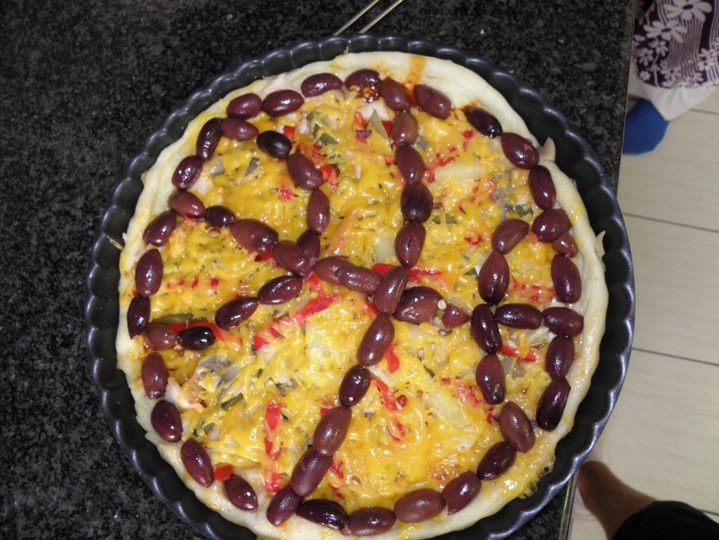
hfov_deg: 67.3
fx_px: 540
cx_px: 360
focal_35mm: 26
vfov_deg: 53.1
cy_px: 270
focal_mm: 4.6
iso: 100
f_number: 2.8
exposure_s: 1/30
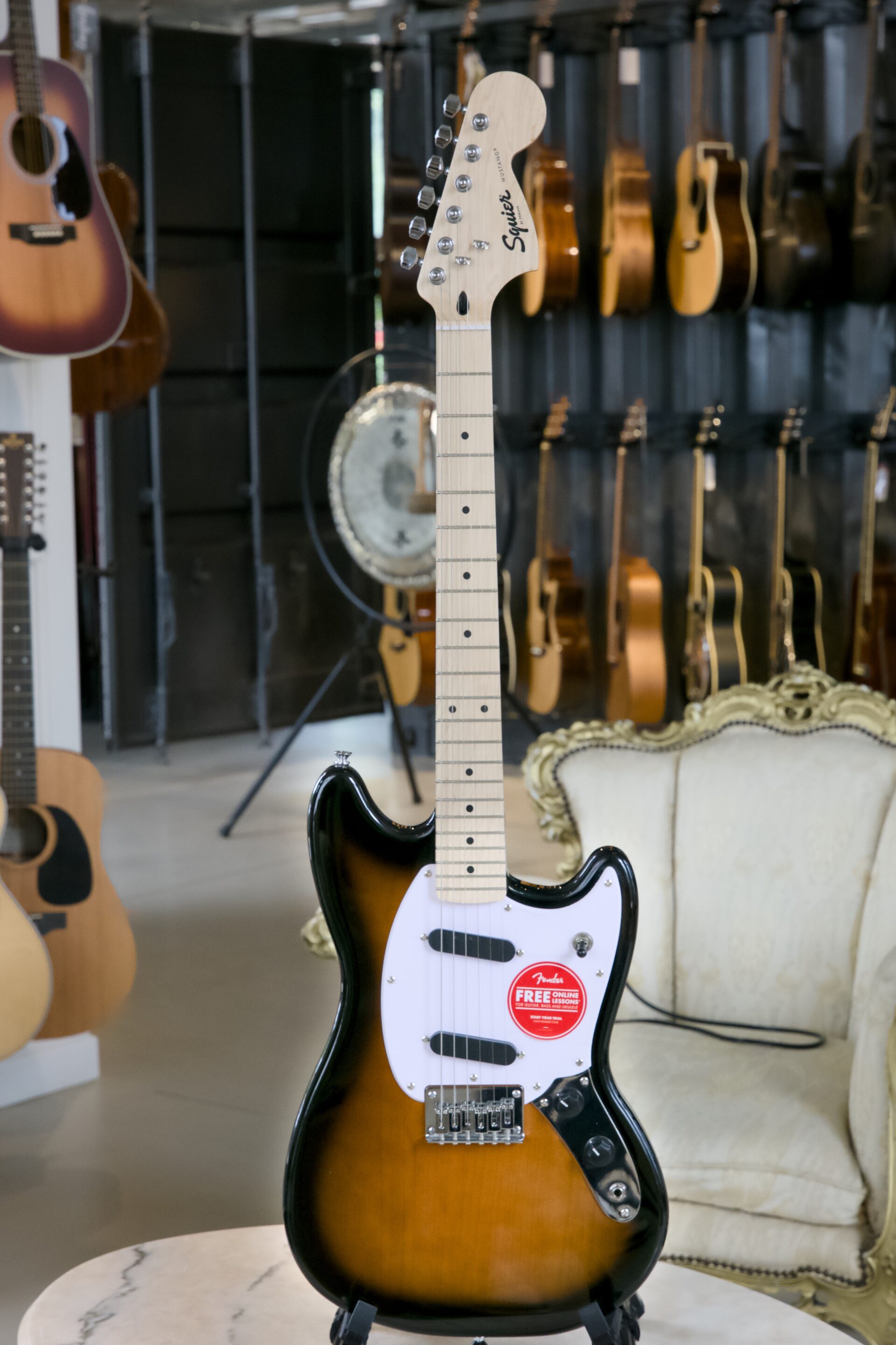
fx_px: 2613
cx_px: 448
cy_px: 672
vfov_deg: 28.8
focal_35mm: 70
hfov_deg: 19.5
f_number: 10
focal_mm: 70
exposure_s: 1/125
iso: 4000
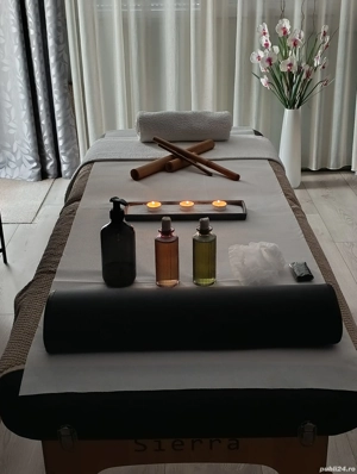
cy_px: 237
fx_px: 631
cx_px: 178
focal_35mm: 46
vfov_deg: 41.2
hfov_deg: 31.6
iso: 1071
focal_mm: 6.11
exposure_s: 1/20
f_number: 1.65
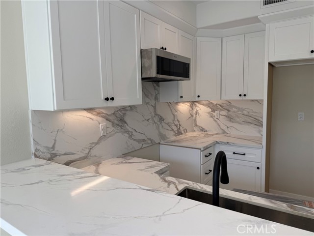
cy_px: 118
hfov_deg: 71.6
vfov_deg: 56.8
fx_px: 218
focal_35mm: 24
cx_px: 157
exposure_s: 1/633
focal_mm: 6.76
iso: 80
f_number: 1.78
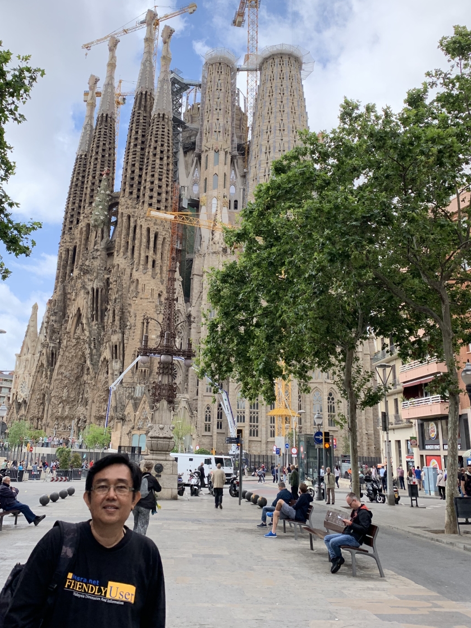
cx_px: 205
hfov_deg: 45.4
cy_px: 271
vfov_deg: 58.1
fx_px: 562
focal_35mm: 31
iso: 25
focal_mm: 4.25
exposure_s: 1/864
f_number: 1.8
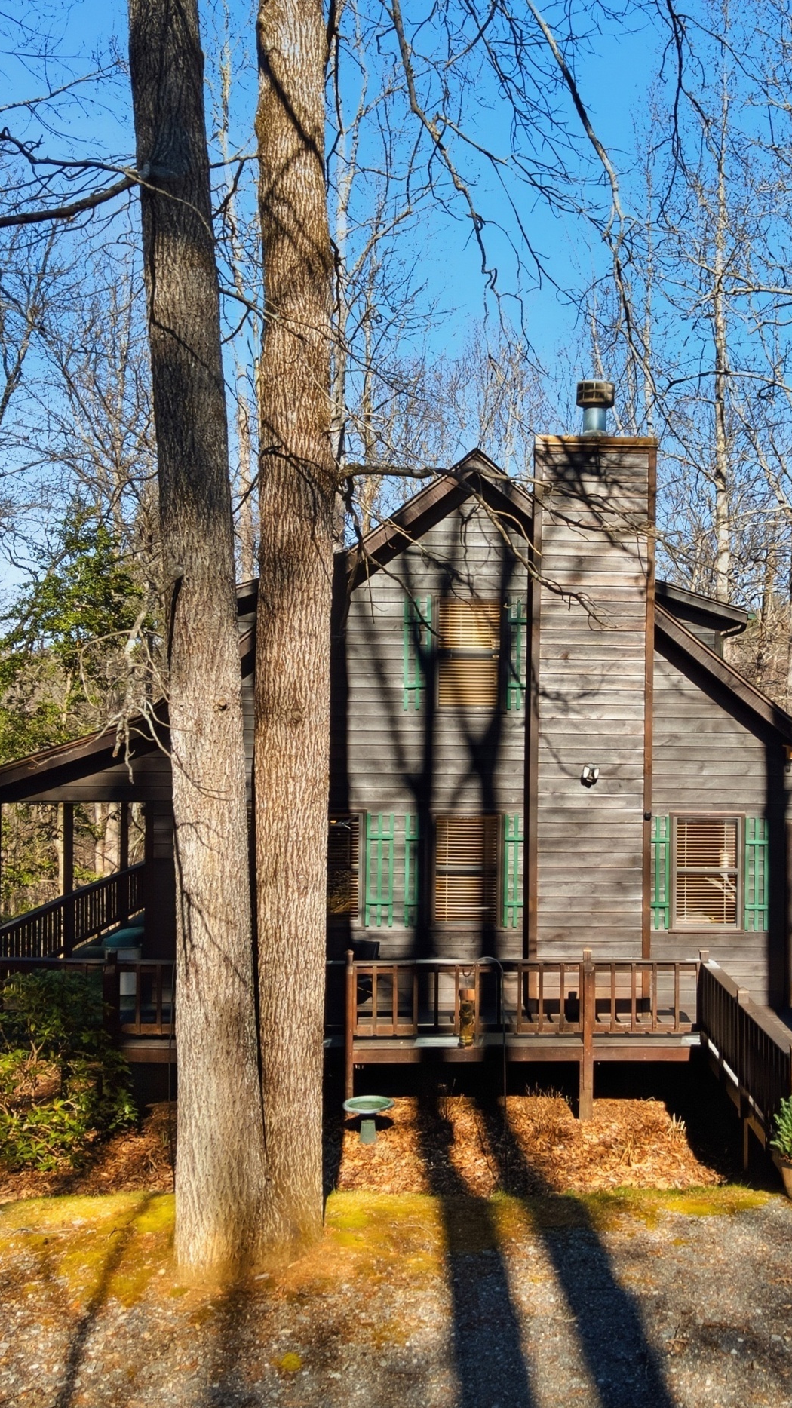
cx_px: 545
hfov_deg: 33.3
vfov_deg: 56.6
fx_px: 1307
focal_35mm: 35
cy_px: 705
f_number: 2.8
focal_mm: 4.5
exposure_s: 1/800
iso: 100
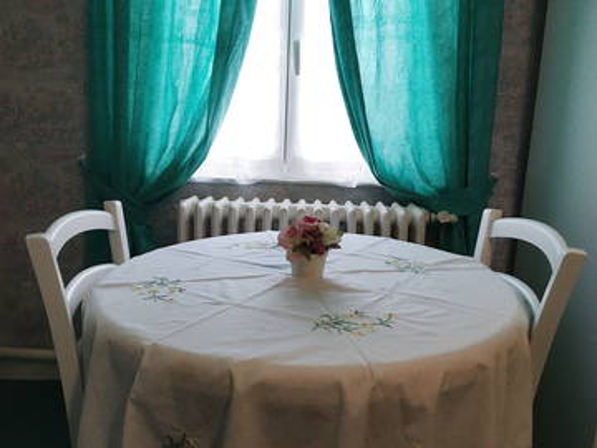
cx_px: 298
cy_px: 224
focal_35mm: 29
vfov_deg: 48.2
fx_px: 500
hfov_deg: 61.7
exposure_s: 1/33
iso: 40
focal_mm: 4.15
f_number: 2.2
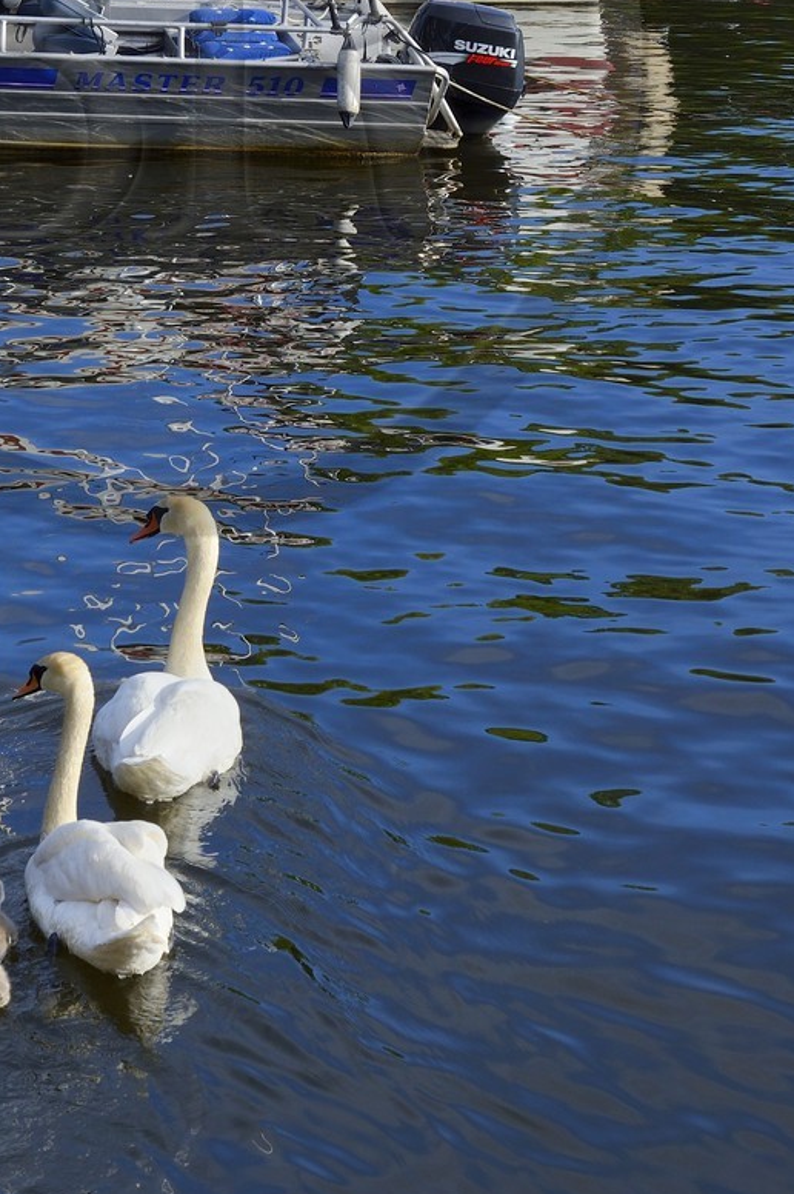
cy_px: 57
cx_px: 166
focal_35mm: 99
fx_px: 3281
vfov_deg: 20.1
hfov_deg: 13.7
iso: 200
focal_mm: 48
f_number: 11
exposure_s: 1/250
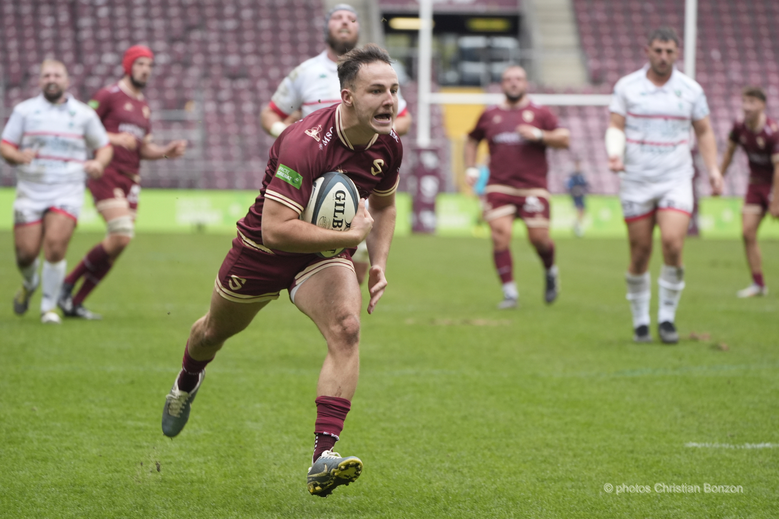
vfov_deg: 6.1
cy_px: 260
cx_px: 390
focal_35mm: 226
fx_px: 4890
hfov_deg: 9.1
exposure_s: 1/1250
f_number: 5.6
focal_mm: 226
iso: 1600
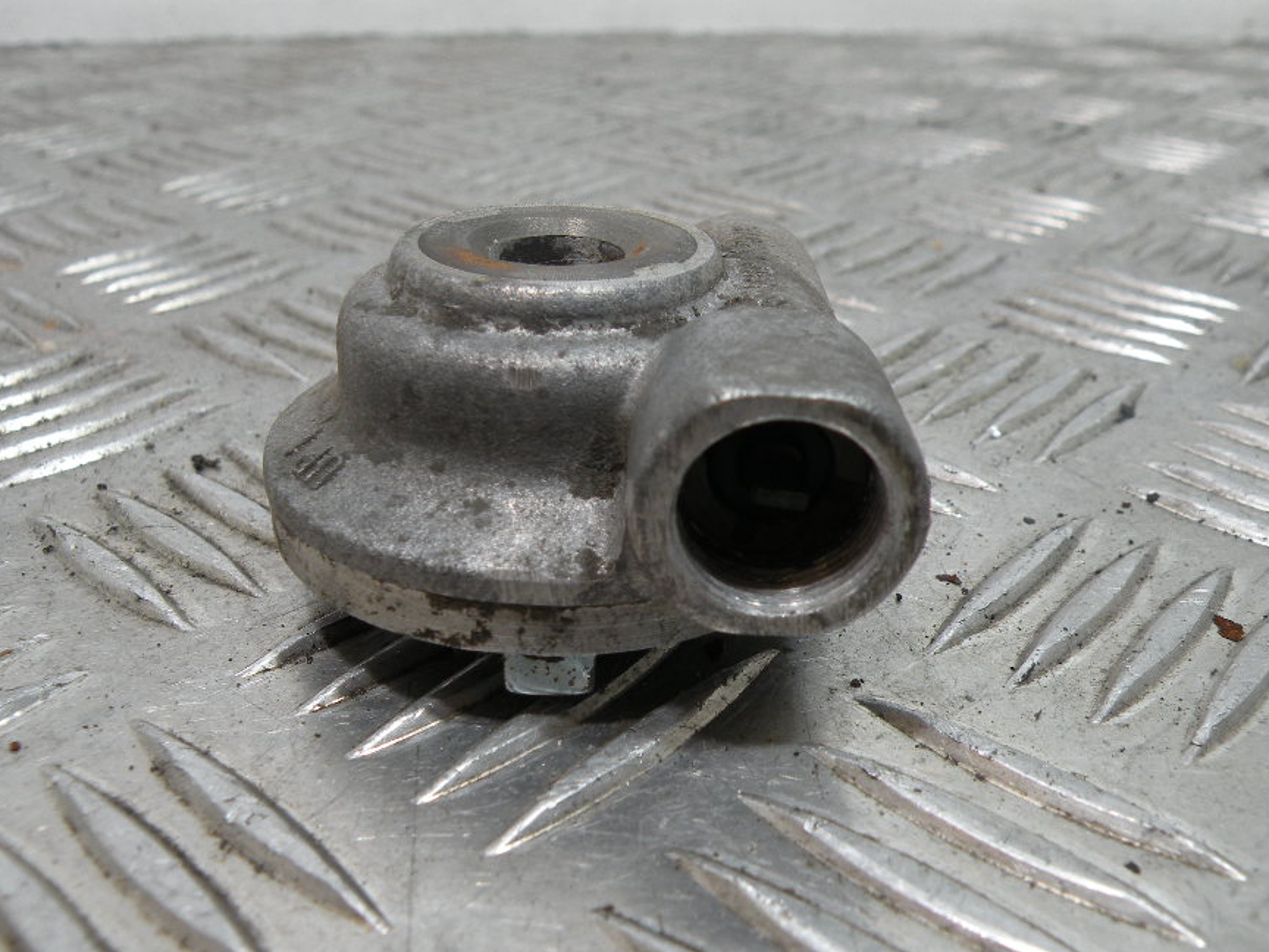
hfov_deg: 56.8
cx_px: 640
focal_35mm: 32
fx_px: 1173
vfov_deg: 44.1
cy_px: 511
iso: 64
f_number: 3.2
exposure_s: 1/64.3
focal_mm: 4.7
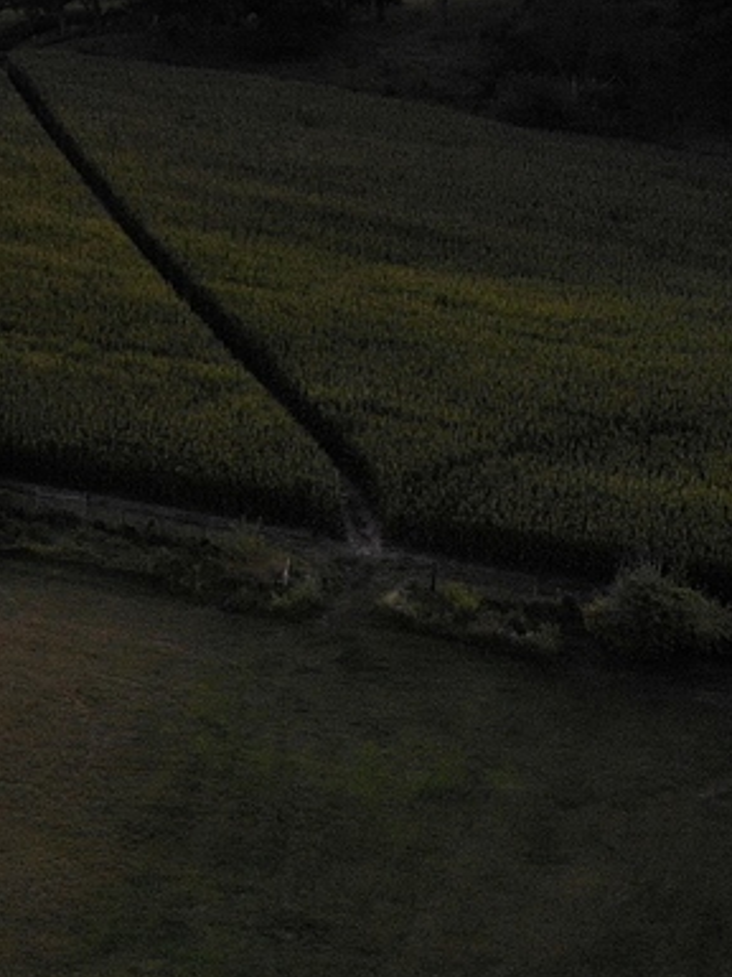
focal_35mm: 90
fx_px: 2538
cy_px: -3
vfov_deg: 21.0
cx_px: -55
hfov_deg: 16.0
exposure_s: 1/61.6
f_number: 2.8
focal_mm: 4.5
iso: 100
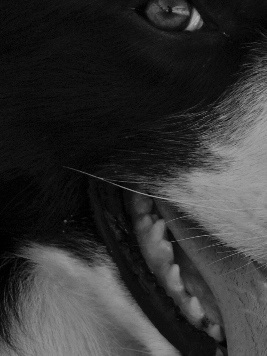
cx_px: 293
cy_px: 137
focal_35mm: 232
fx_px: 2389
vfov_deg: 8.5
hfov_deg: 6.4
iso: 100
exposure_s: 1/125
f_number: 8
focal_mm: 55
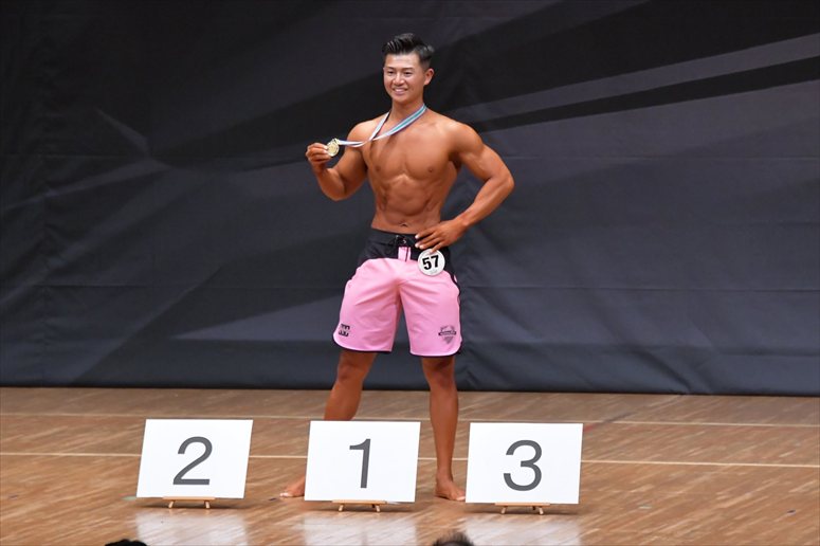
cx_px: 410
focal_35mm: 285
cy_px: 273
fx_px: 6489
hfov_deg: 7.2
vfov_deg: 4.8
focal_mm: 190
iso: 6400
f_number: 5.6
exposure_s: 1/400
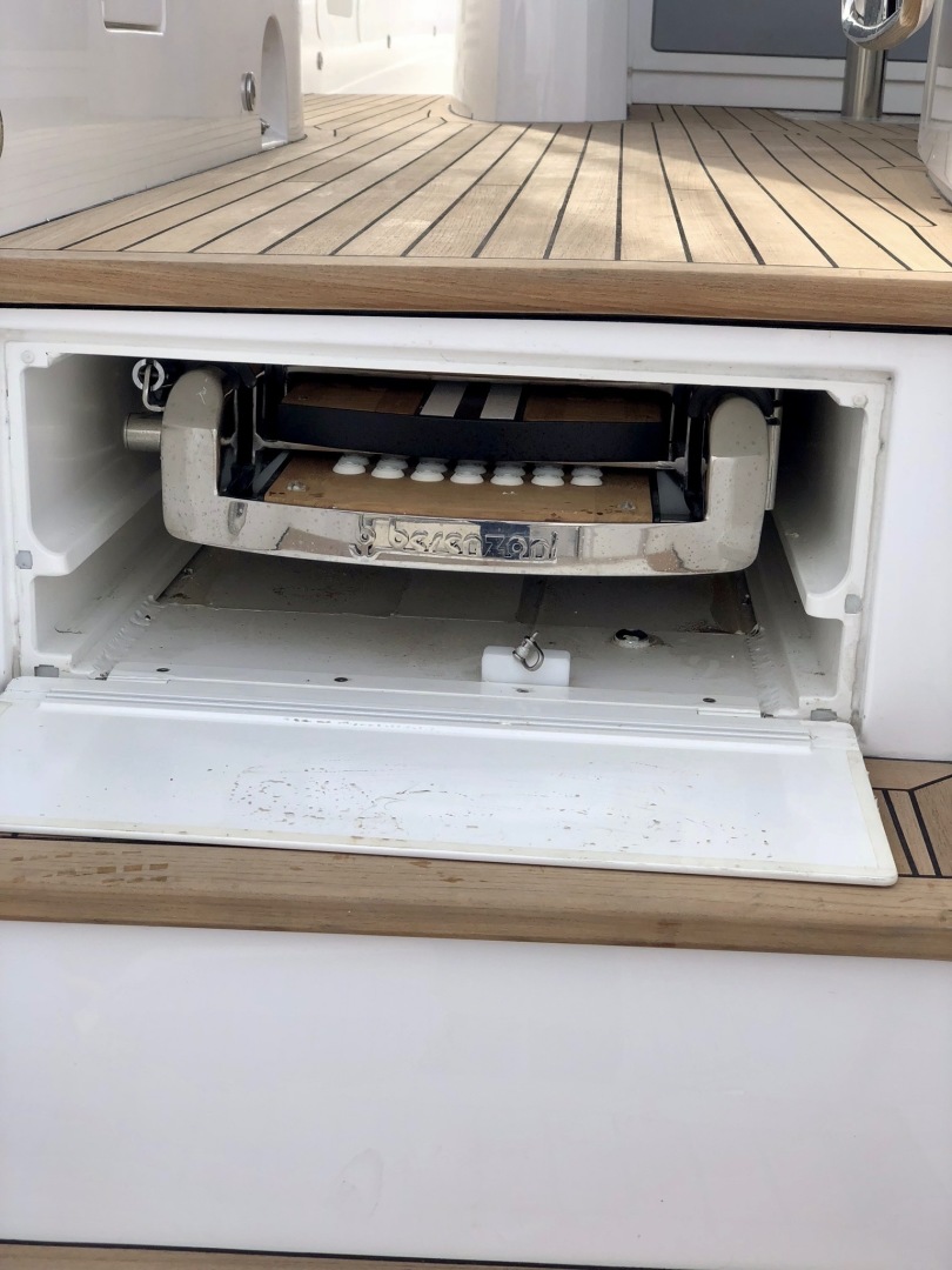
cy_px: 635
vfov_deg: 36.8
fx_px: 1907
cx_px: 476
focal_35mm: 52
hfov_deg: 28.0
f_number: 2.4
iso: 16
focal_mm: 6
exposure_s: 1/390
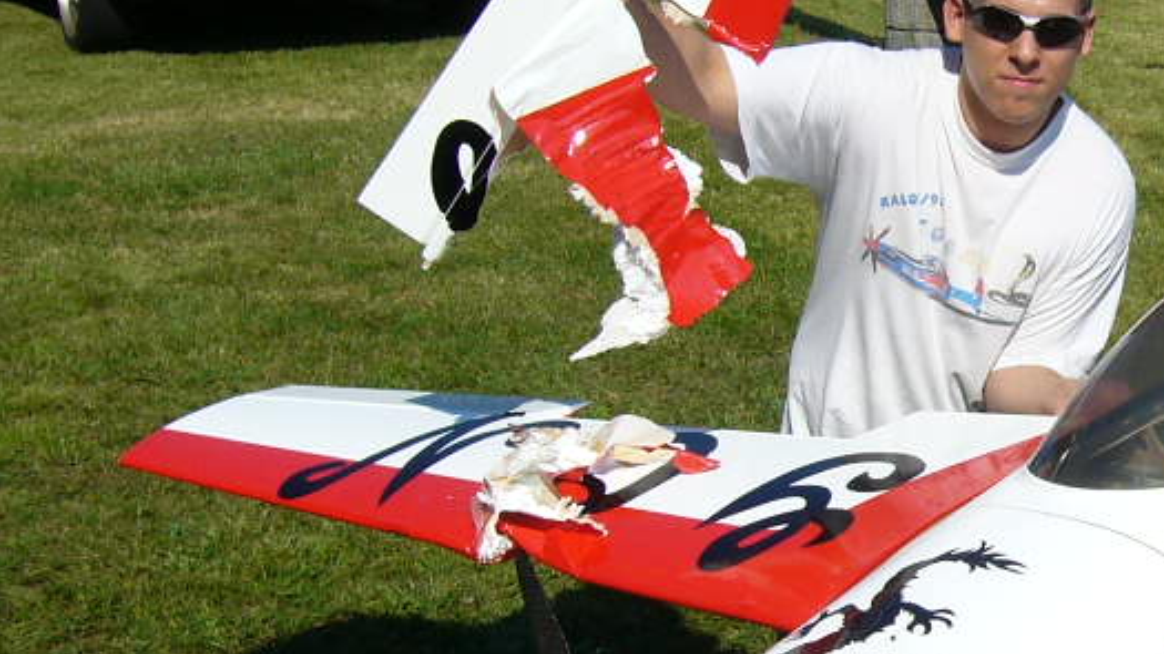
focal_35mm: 93
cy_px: 441
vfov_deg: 13.0
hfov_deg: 22.0
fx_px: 2870
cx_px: 1199
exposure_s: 1/500
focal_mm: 5.8
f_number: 5.6
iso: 80
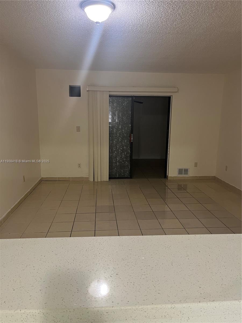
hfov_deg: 53.1
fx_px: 242
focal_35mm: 26
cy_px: 162
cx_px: 121
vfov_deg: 67.3
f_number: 1.6
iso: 160
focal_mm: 5.1
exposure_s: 1/60
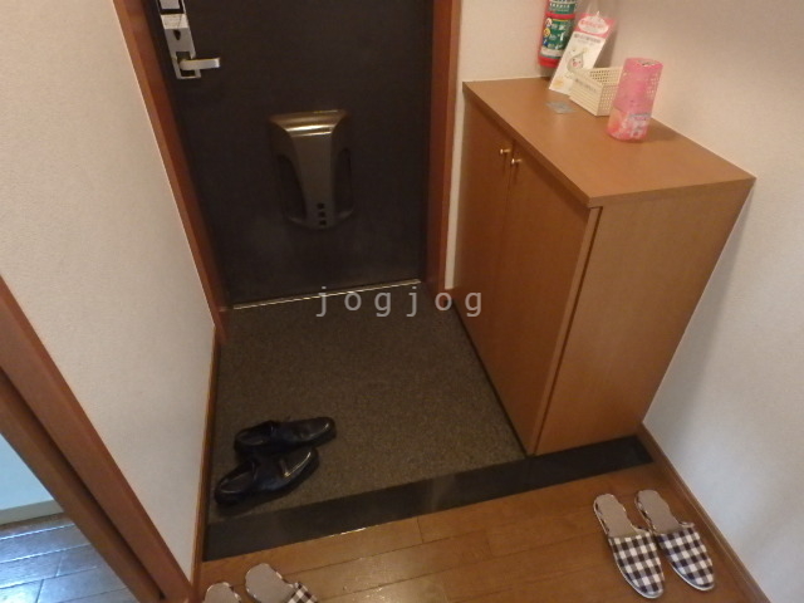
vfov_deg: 63.4
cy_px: 302
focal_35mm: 21
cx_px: 402
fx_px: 488
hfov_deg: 79.0
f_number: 3.5
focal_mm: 3.7
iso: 1600
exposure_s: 1/20
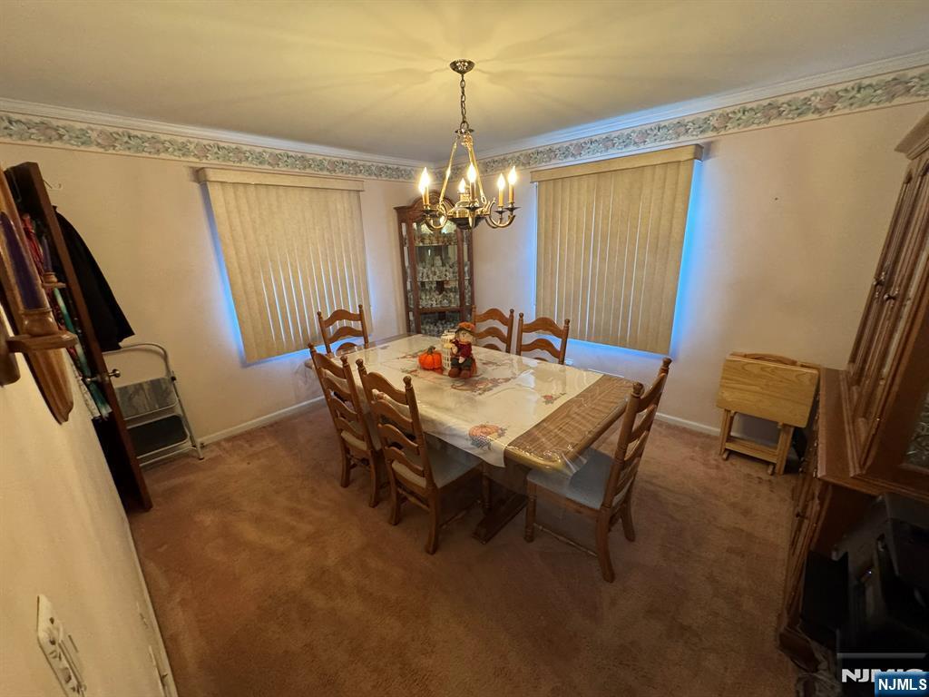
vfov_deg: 85.7
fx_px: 376
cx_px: 464
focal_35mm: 14
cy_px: 348
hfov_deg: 102.1
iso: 640
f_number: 2.2
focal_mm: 2.22
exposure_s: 1/60
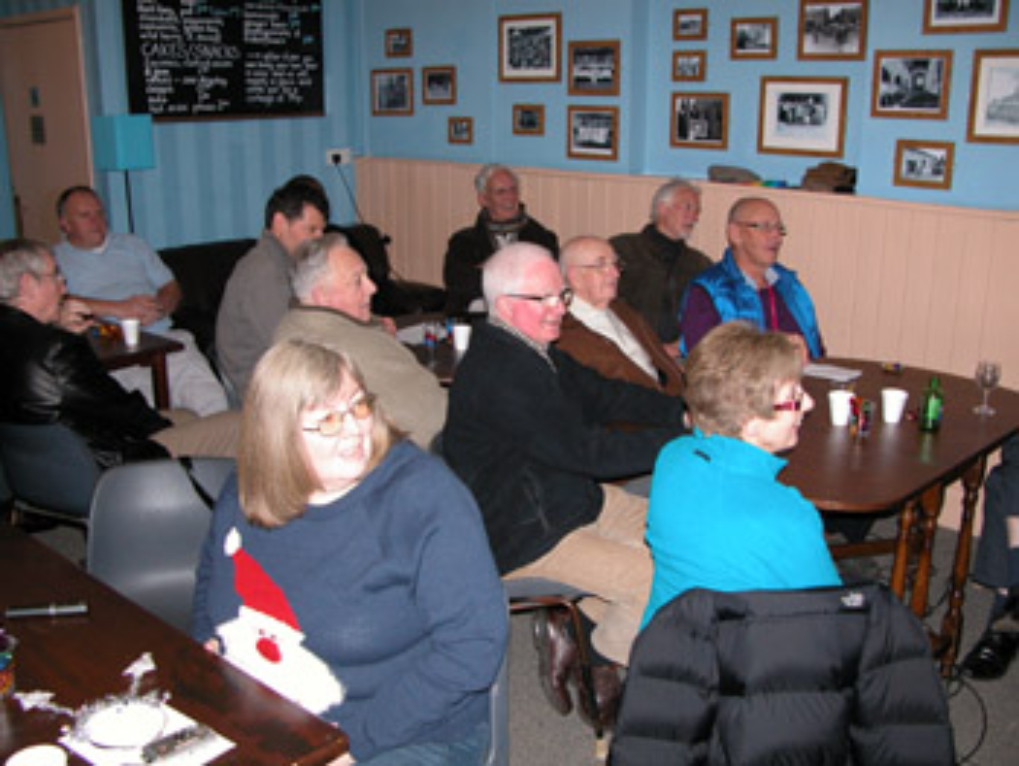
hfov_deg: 53.9
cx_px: 510
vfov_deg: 41.8
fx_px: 1002
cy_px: 383
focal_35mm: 34
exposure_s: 1/60
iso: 200
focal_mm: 8.9
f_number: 2.8
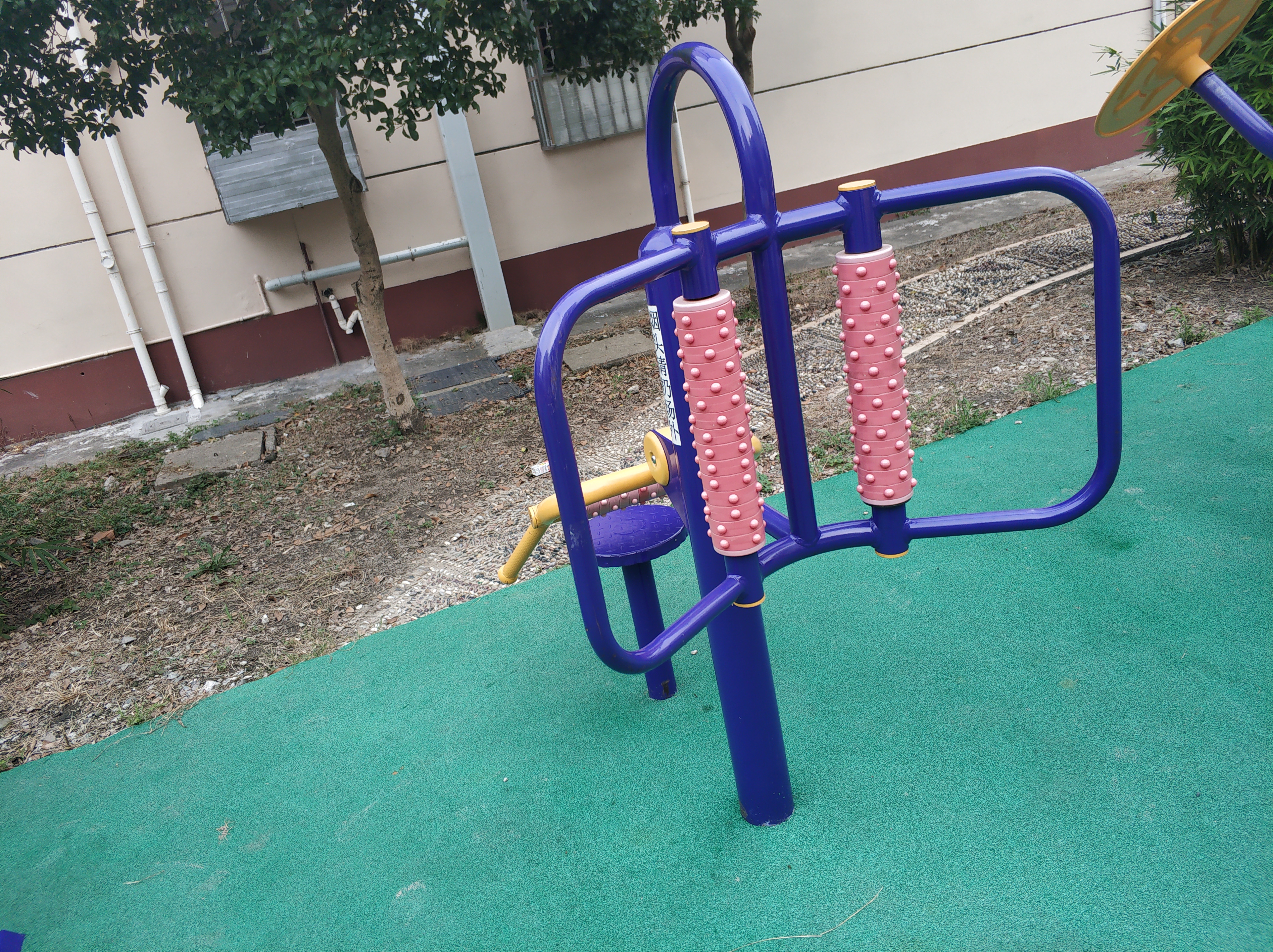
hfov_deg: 65.4
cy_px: 476
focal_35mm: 27
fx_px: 992
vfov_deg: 51.3
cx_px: 636
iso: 100
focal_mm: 3.82
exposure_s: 1/217
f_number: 1.8
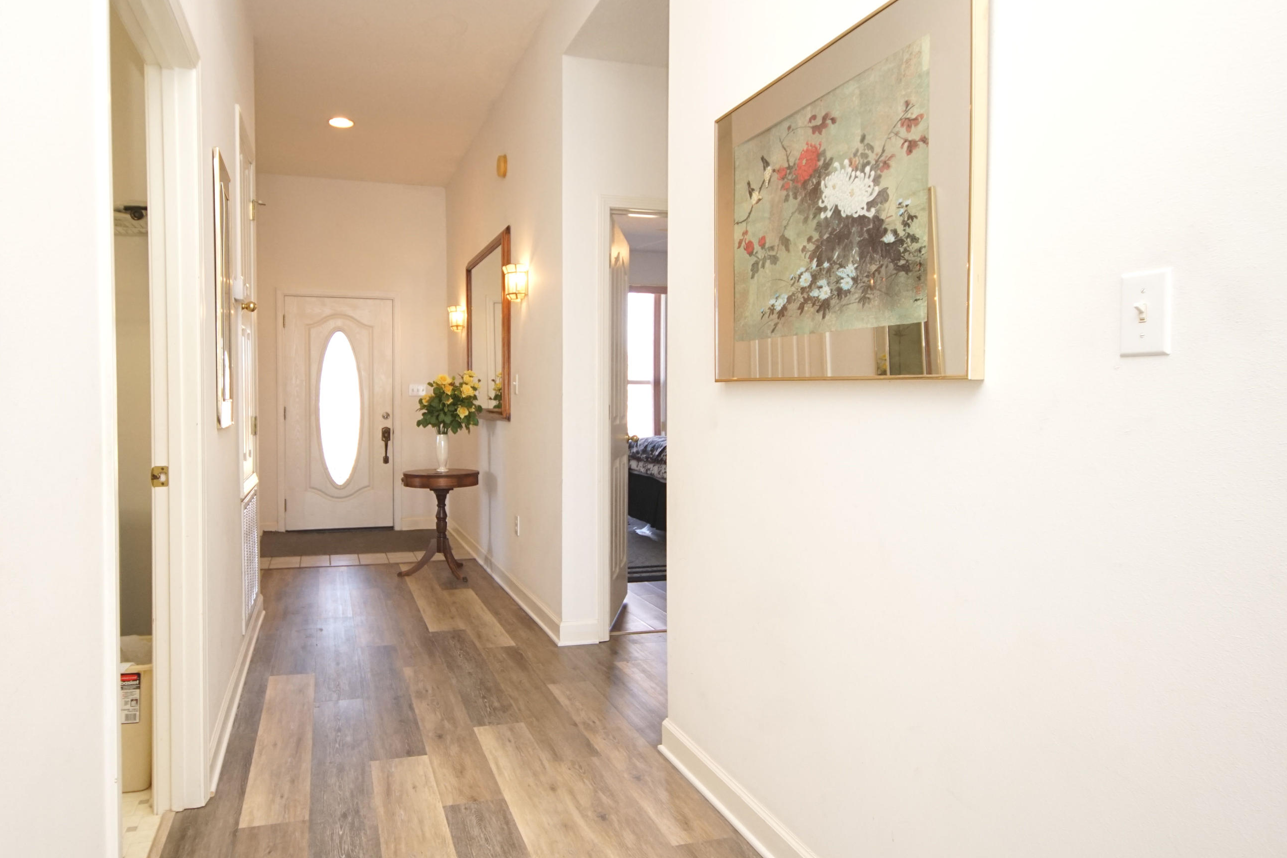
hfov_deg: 80.7
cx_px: 554
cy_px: 430
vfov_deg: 59.5
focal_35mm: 21
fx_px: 751
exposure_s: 1/160
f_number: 4.5
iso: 1250
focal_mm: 12
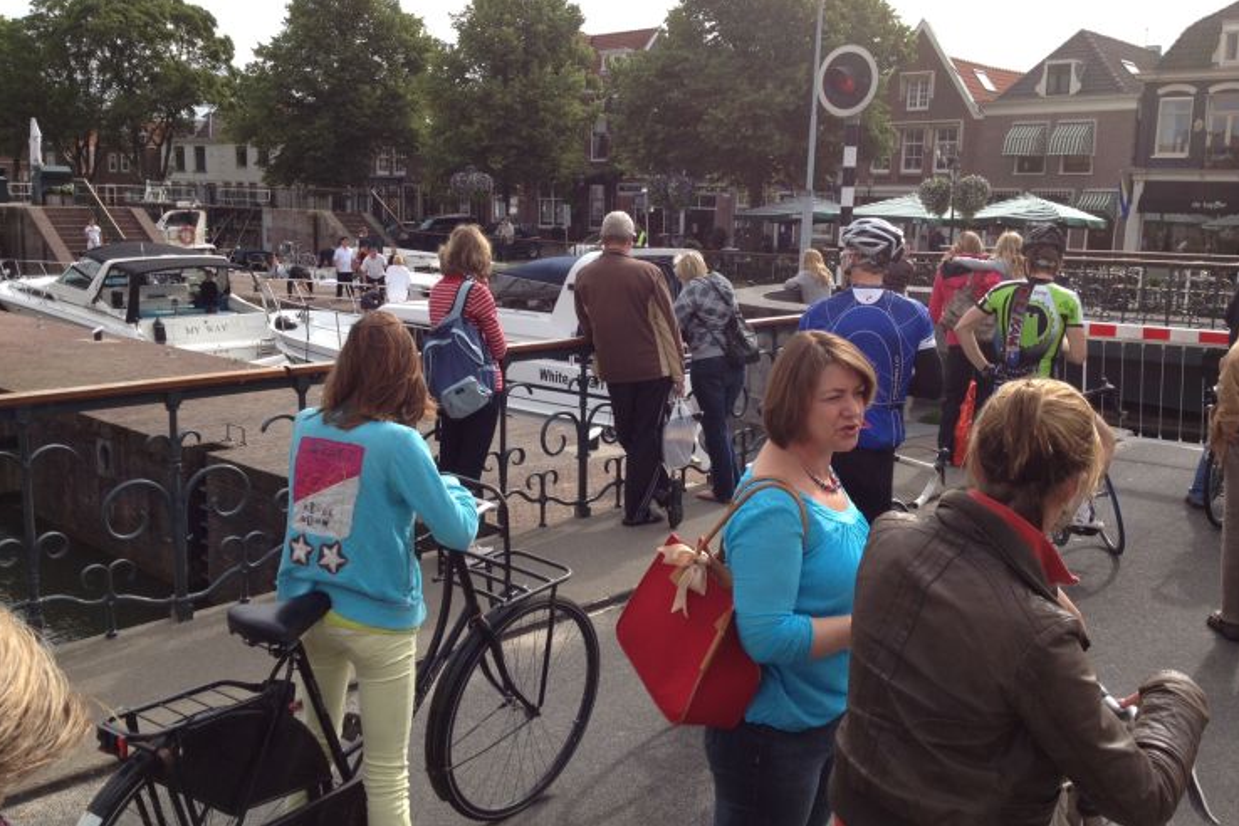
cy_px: 387
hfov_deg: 51.9
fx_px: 1273
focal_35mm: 37
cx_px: 623
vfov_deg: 35.9
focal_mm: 4.28
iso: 64
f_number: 2.4
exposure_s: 1/1175
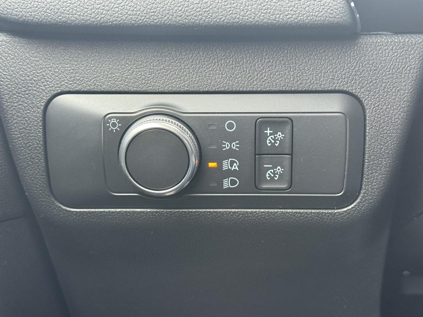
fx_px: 586
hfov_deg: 39.7
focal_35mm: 48
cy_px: 158
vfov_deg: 30.2
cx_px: 212
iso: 250
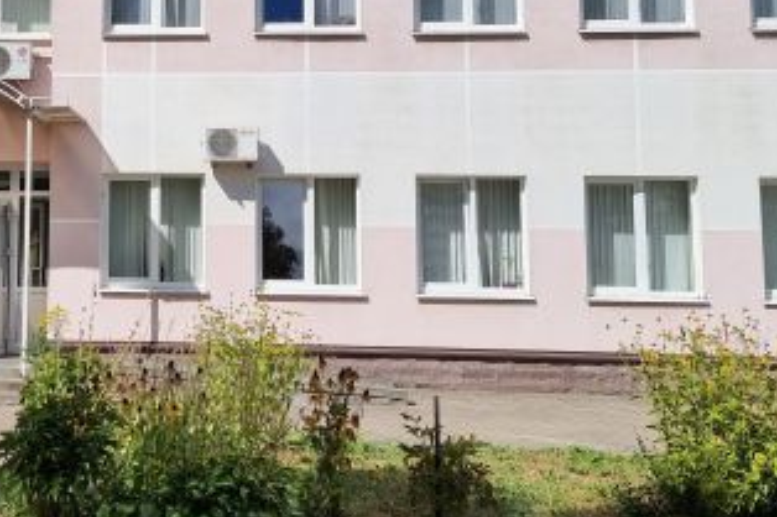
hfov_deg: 33.1
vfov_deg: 23.1
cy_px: 130
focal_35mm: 58
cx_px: 111
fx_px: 1251
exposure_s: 1/1892
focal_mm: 6.7
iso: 50
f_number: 1.8
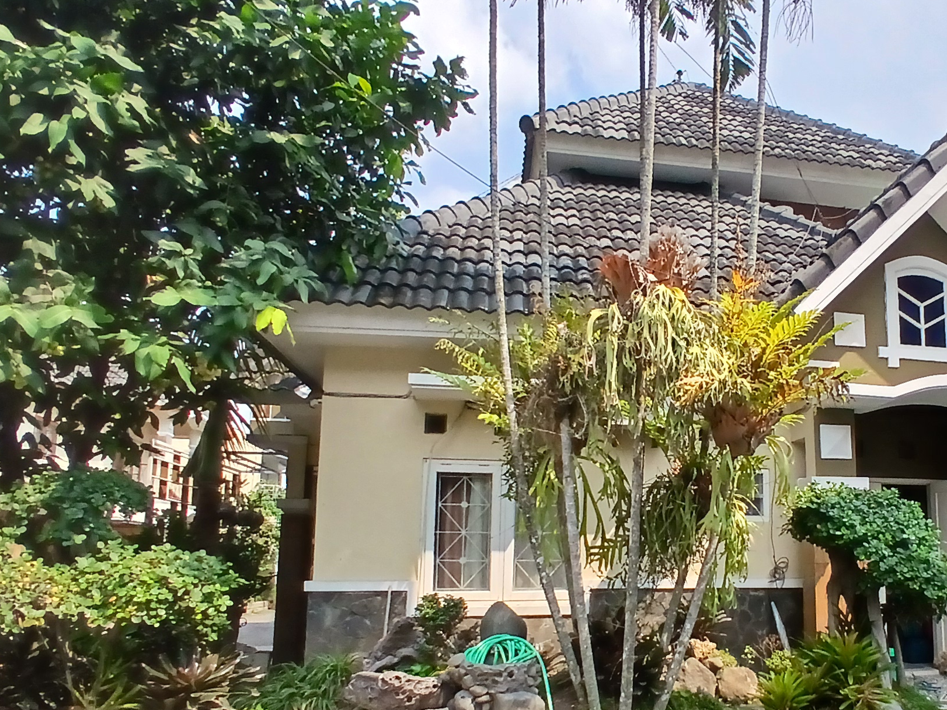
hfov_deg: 63.0
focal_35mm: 27
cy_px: 458
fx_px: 739
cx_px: 662
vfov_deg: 50.6
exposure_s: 1/1110
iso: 50
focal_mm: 1.4
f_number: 2.2
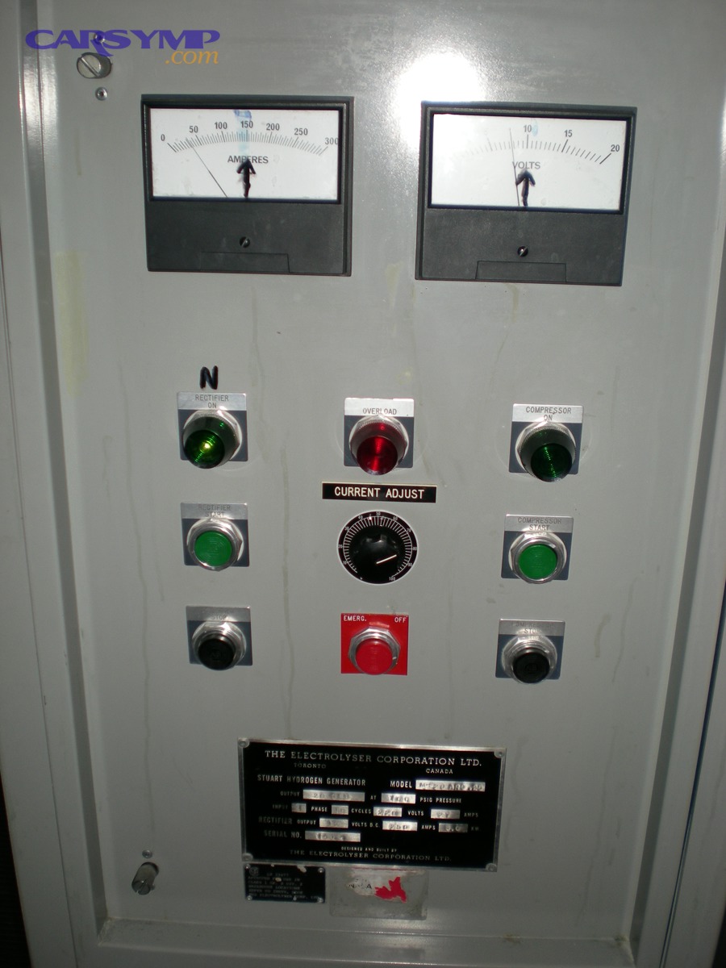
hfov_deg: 37.7
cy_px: 484
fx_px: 1063
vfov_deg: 49.0
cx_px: 363
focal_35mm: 38
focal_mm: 6.3
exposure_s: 1/60
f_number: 3.1
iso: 50
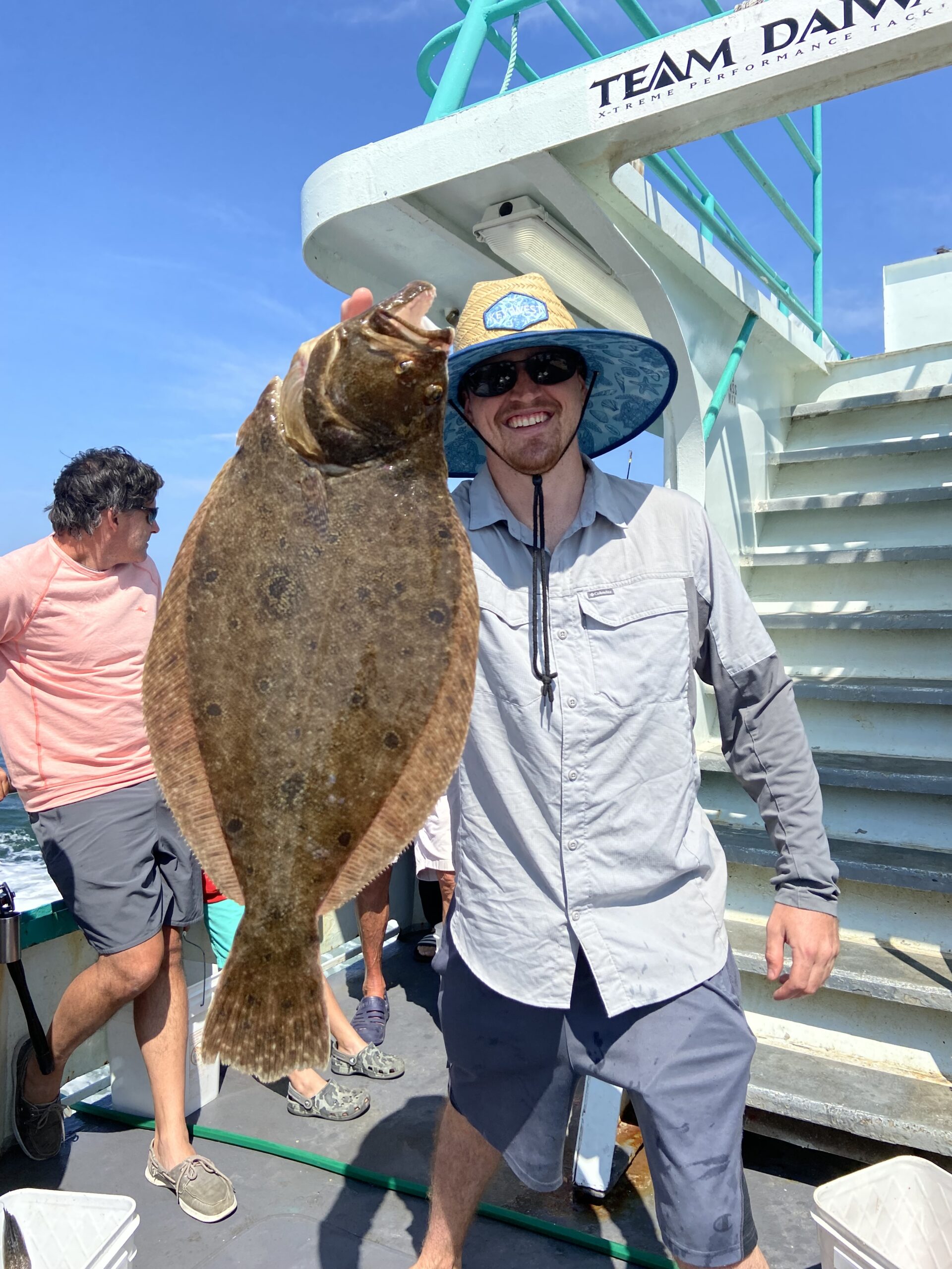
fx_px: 953
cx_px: 476
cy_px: 634
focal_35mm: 26
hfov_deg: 53.1
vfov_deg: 67.3
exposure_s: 1/2688
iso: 32
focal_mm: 4.25
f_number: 1.8
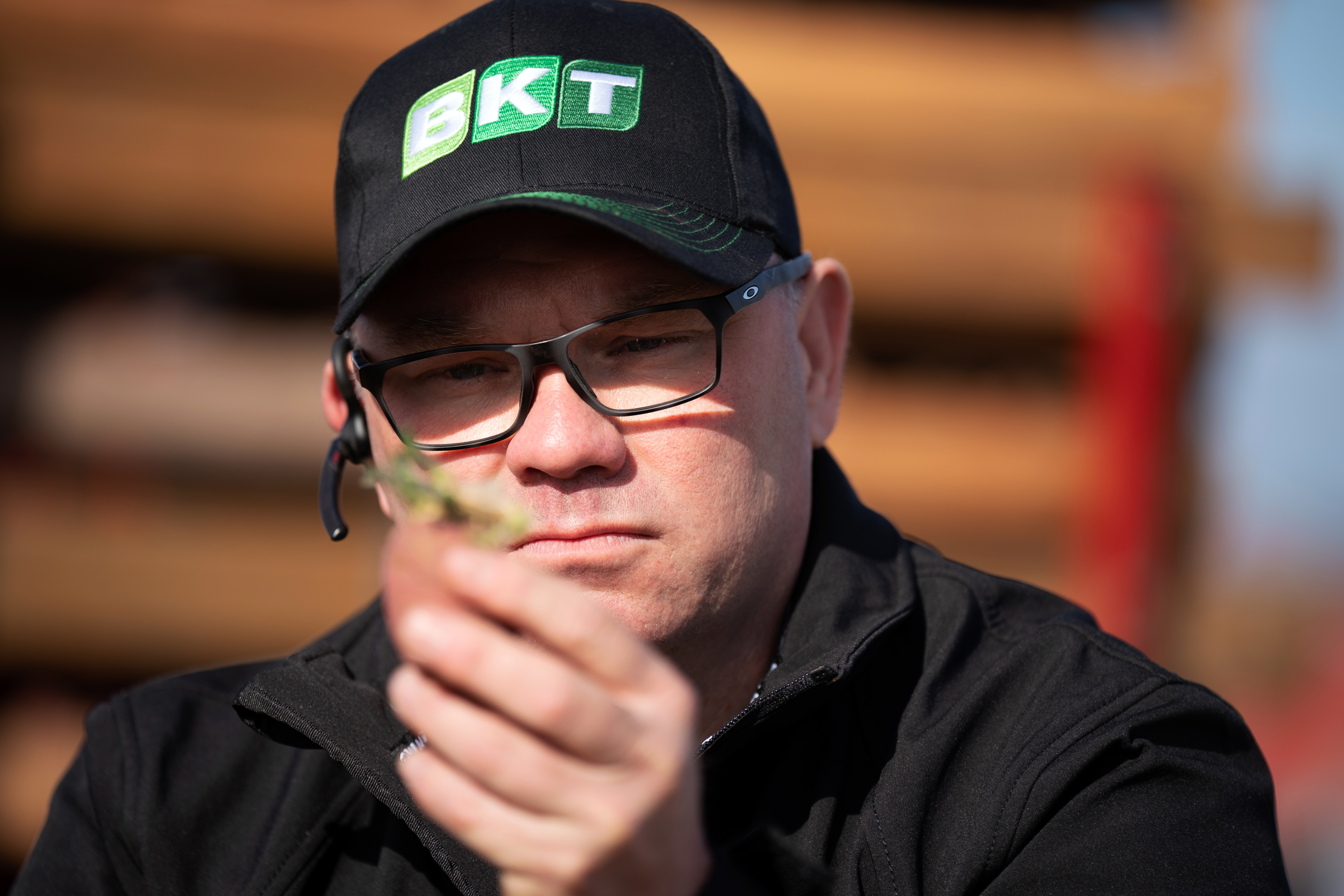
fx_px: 7466
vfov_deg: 6.9
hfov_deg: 10.3
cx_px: 672
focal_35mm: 200
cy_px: 448
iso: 100
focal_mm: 200
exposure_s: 1/1600
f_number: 2.8
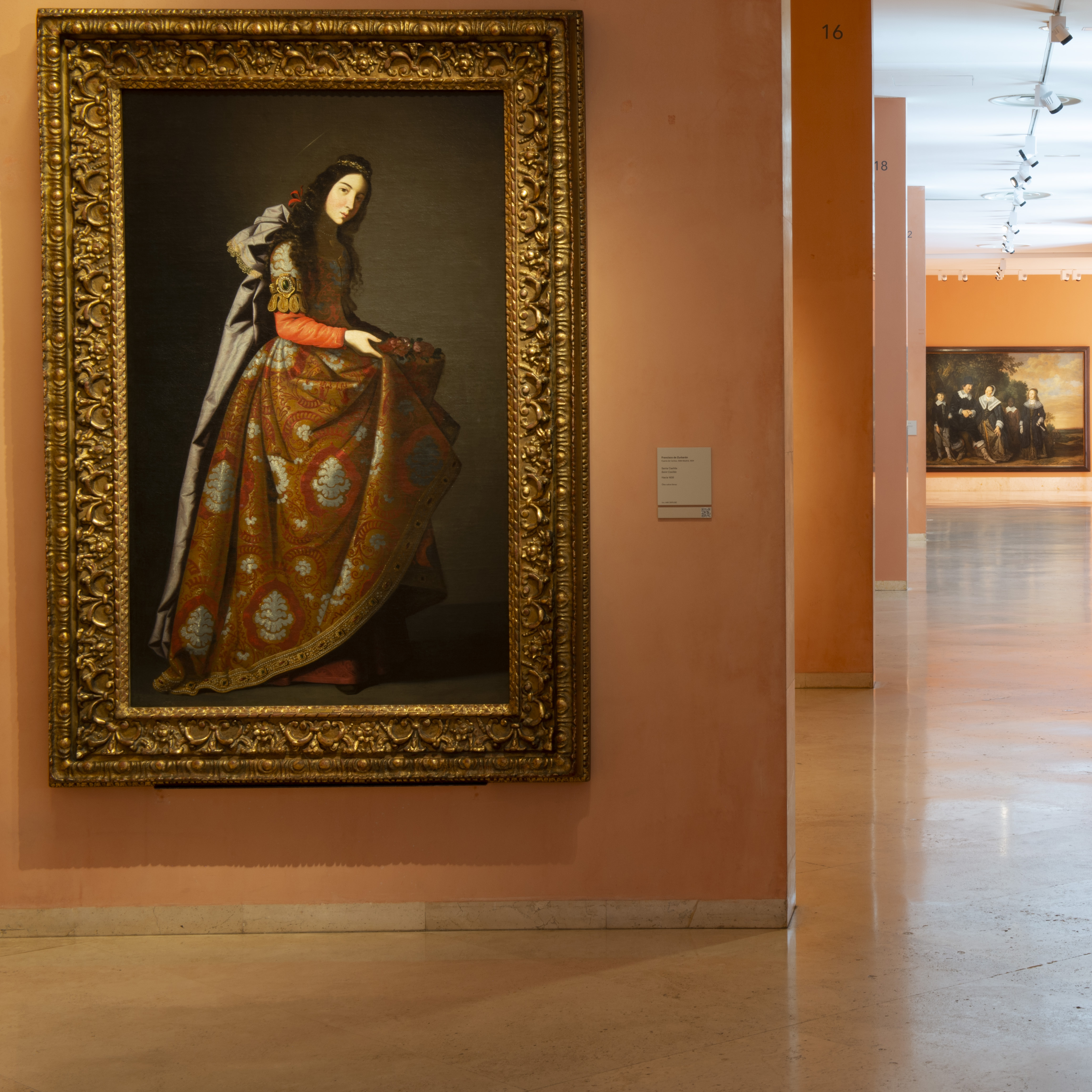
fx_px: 2427
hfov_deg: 24.7
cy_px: 453
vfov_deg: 25.3
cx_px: 951
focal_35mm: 68
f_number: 14
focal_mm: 45
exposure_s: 6
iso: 100
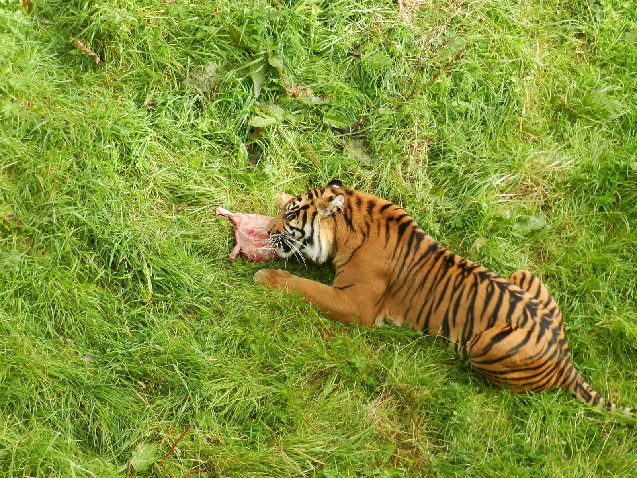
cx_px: 318
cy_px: 239
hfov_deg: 19.6
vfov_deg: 14.8
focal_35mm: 100
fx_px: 1840
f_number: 4.6
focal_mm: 17.7
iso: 160
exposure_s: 1/160
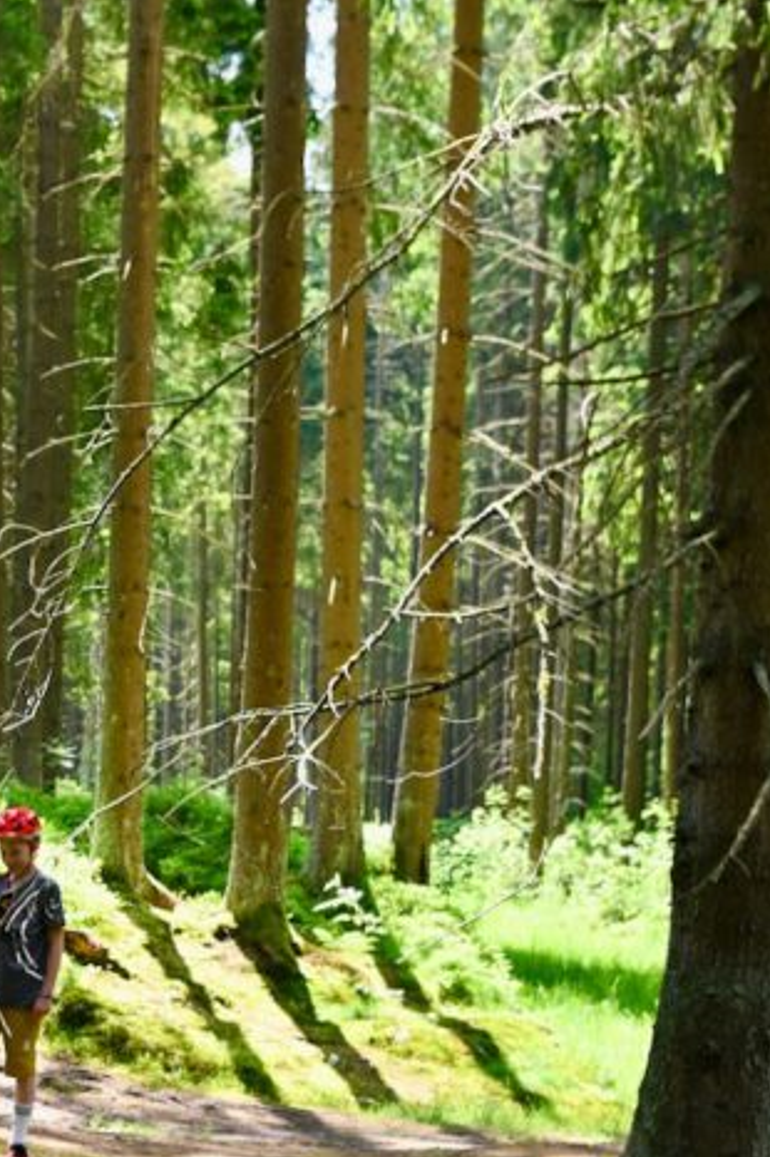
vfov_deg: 23.0
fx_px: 2731
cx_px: -61
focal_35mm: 85
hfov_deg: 15.6
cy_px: 1159
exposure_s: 1/250
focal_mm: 24
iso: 400
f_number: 3.5
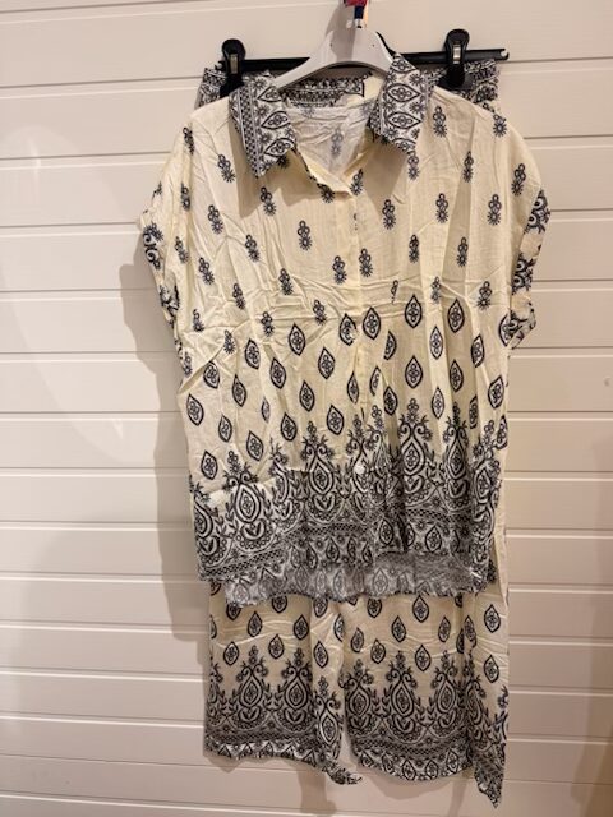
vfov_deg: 71.6
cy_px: 408
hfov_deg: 56.8
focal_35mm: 24
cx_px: 306
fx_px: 567
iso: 64
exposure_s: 1/100
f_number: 1.78
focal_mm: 6.76
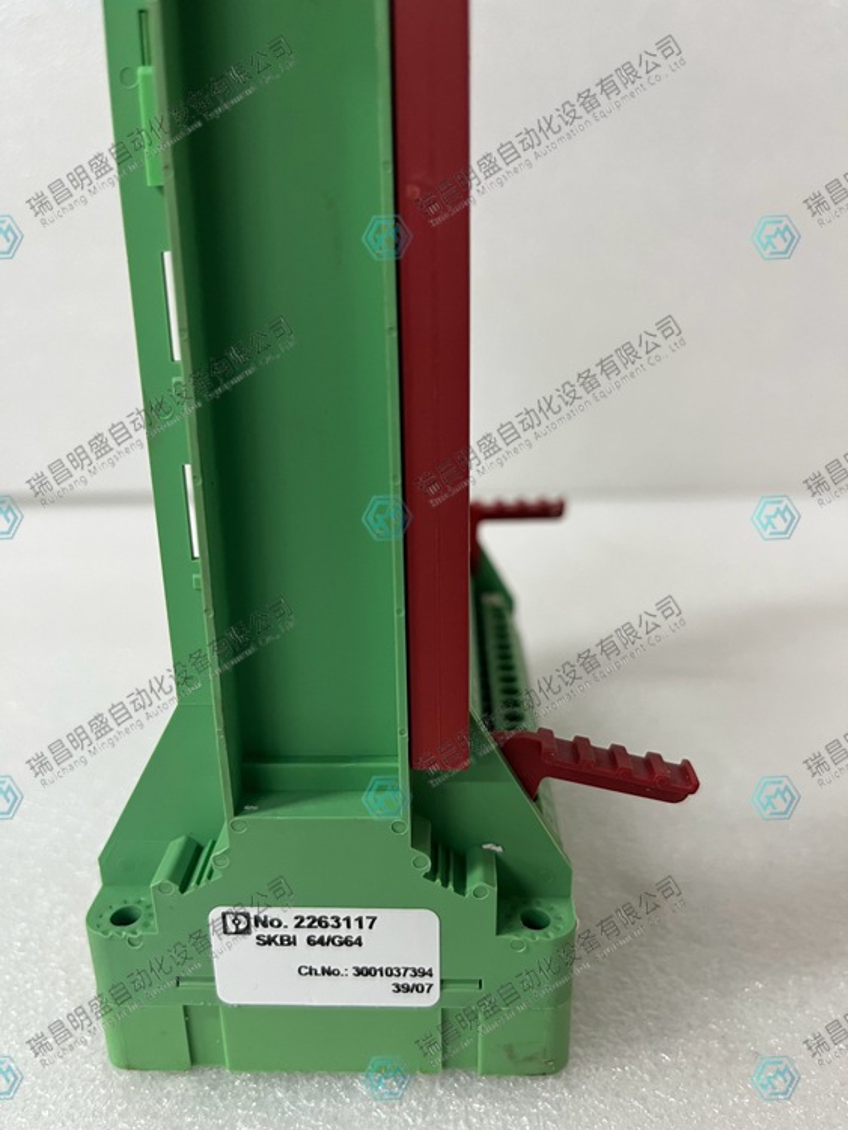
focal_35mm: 26
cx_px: 424
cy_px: 565
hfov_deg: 53.1
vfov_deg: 67.3
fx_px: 849
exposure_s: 1/50
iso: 100
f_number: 1.6
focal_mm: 5.1
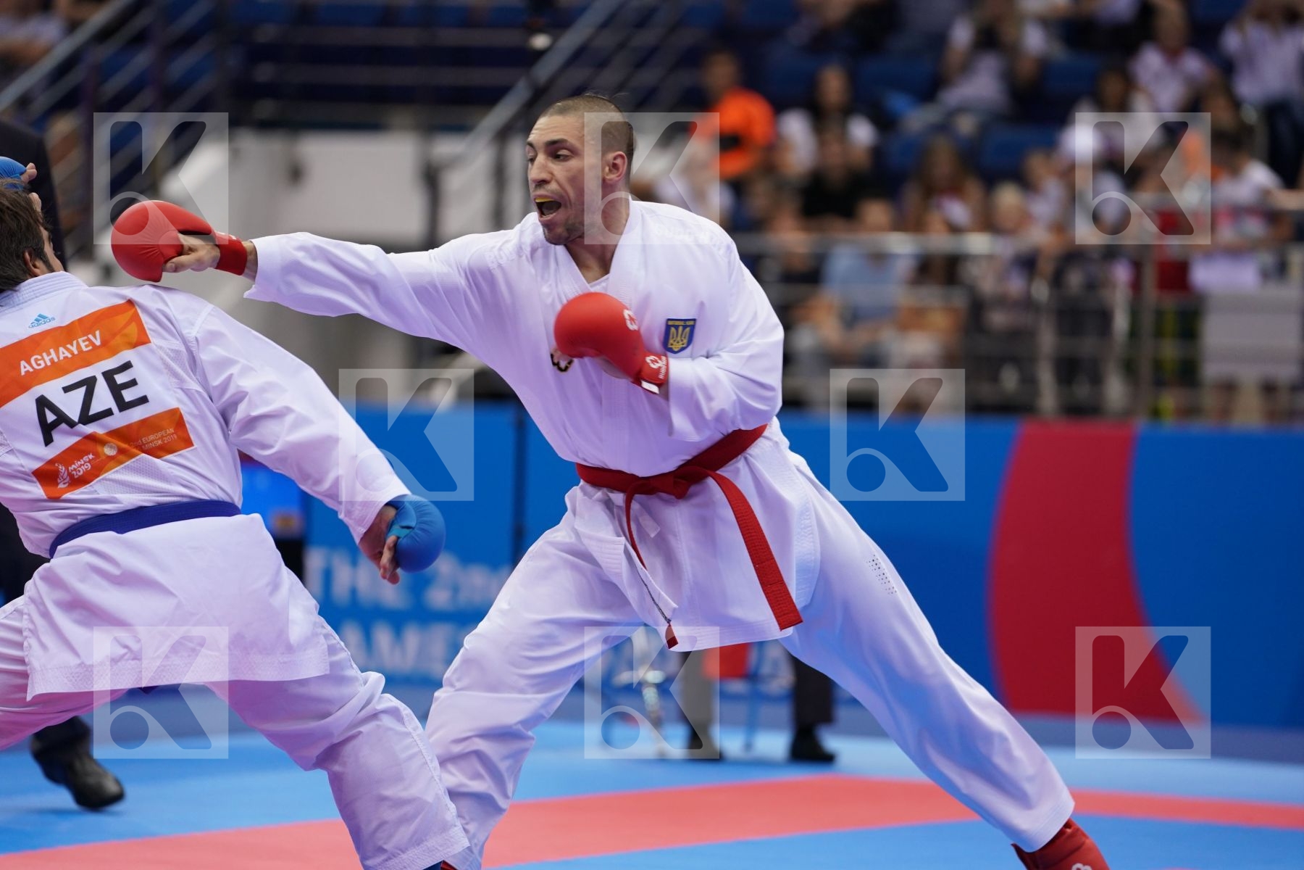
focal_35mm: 200
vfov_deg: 6.9
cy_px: 435
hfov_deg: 10.3
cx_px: 652
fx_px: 7244
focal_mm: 200
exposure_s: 1/1000
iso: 1250
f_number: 2.8
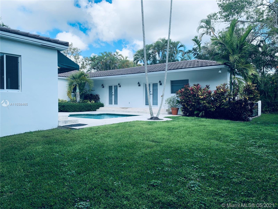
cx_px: 139
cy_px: 104
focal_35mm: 26
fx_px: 209
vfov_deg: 53.1
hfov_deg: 67.3
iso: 25
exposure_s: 1/1021
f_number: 1.8
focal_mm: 4.25
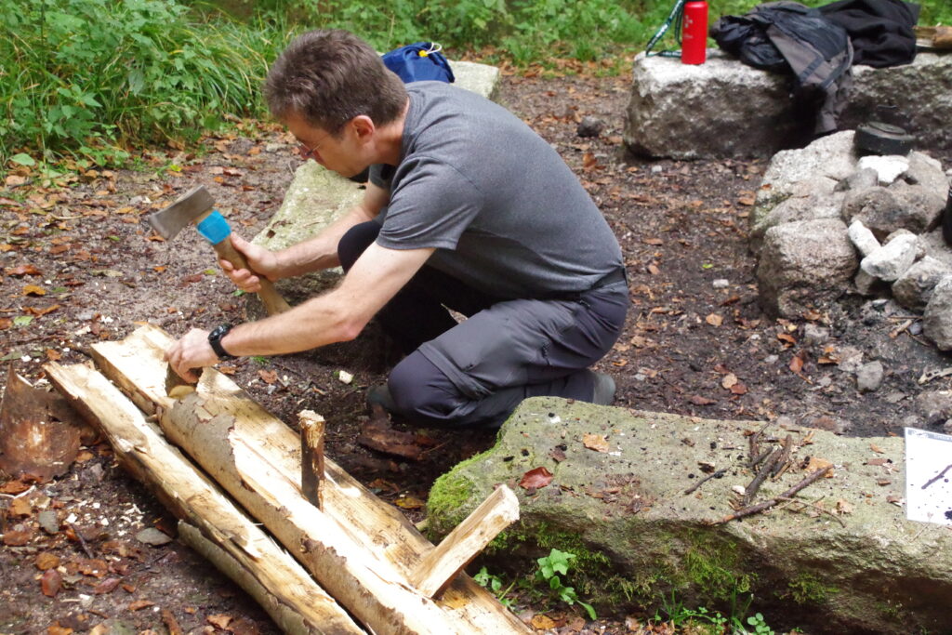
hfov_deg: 35.9
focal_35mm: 56
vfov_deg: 24.4
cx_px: 476
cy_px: 318
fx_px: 1468
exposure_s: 1/125
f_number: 5.6
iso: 6400
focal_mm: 37
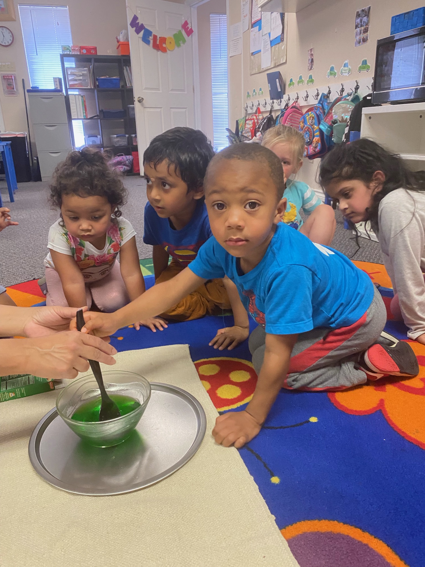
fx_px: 426
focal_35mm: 26
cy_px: 284
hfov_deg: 53.0
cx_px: 212
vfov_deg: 67.3
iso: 400
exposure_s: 1/60
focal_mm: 4.25
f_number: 1.8
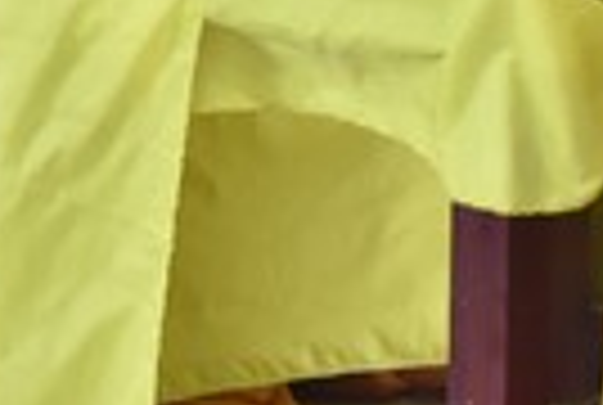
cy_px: -482
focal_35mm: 266
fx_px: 4465
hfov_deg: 7.7
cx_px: -45
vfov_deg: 5.1
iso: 800
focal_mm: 55
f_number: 5
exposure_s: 1/125
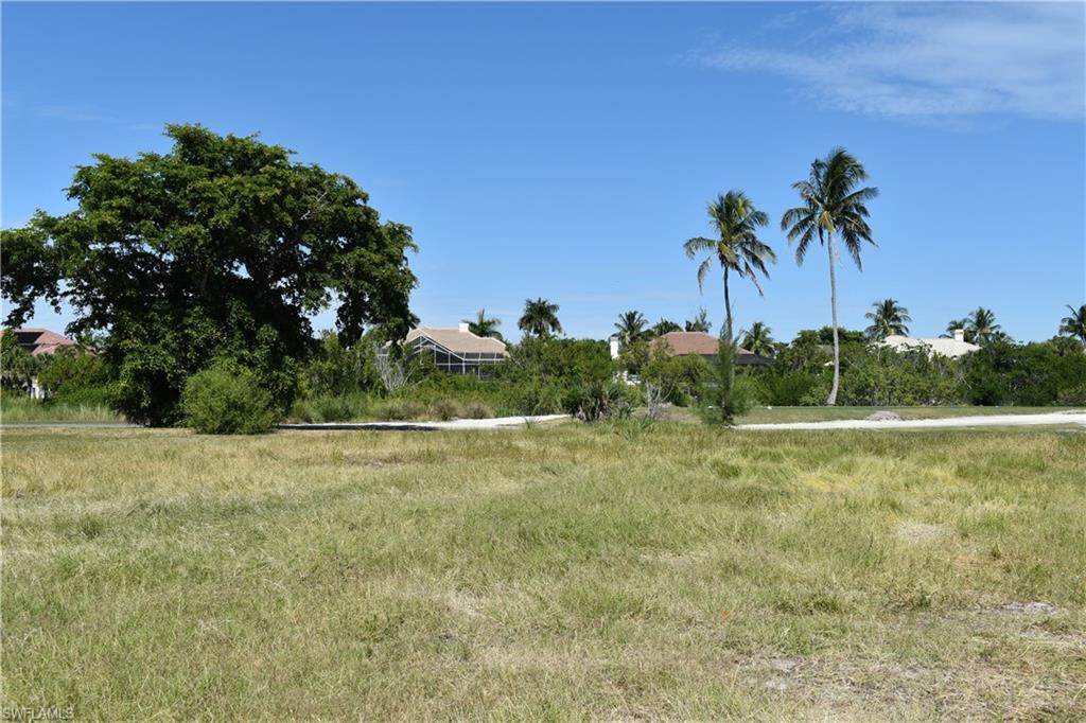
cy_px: 362
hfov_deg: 51.3
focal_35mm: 38
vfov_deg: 35.5
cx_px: 543
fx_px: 1131
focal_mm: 25
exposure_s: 1/320
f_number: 8
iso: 100
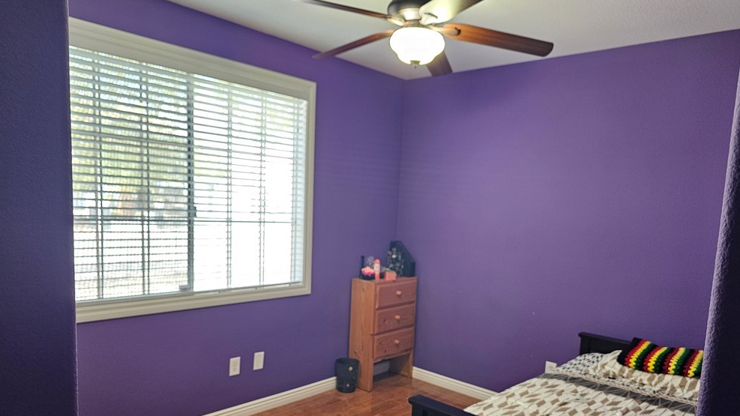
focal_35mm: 26
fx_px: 510
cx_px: 363
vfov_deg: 43.7
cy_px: 277
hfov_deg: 71.9
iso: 500
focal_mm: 6.3
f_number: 1.7
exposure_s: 1/60
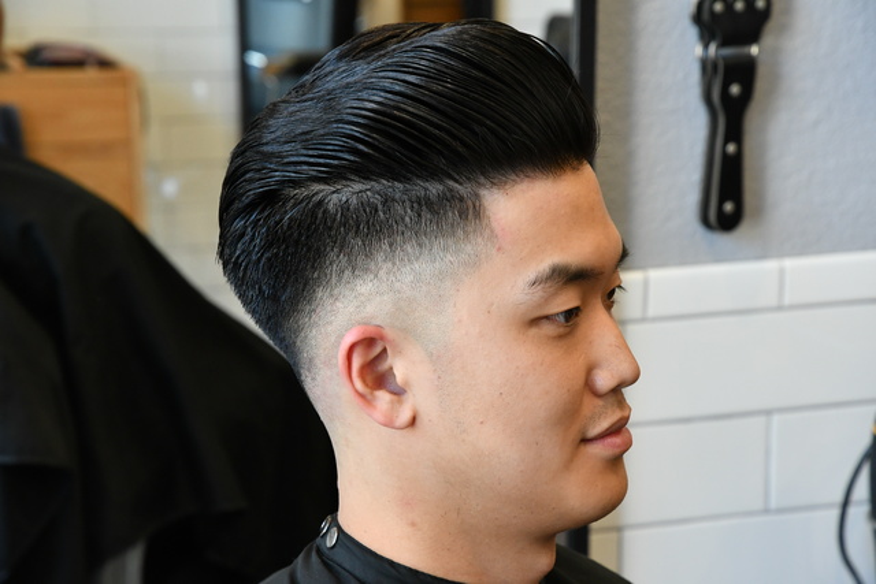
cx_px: 438
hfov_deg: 20.6
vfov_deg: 13.8
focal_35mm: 99
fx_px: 2409
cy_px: 292
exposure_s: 1/125
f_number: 6.3
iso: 1600
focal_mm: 66
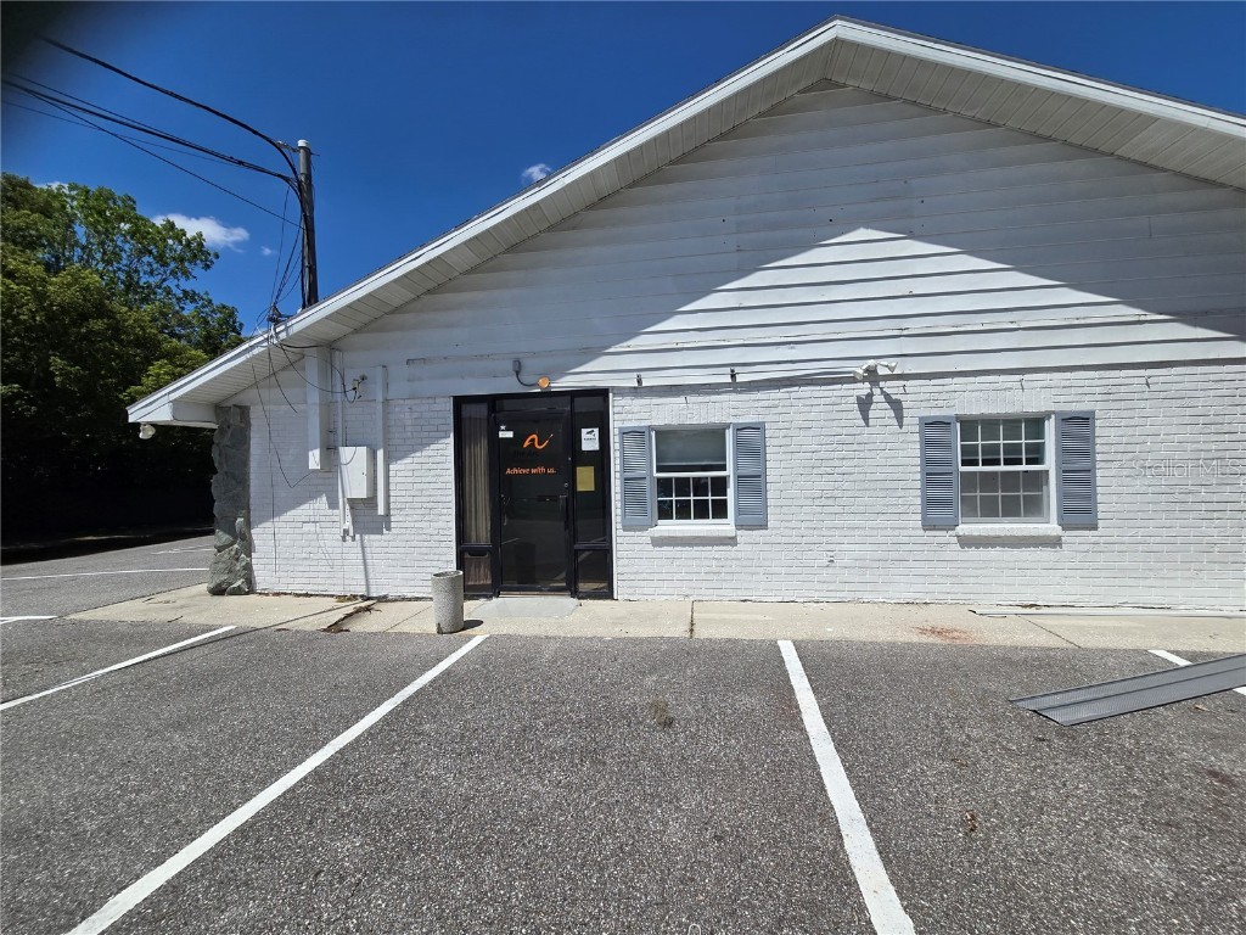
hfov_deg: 106.2
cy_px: 468
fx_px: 468
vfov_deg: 89.9
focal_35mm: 13
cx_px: 623
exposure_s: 1/4010
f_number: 2.2
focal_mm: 2.2
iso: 50
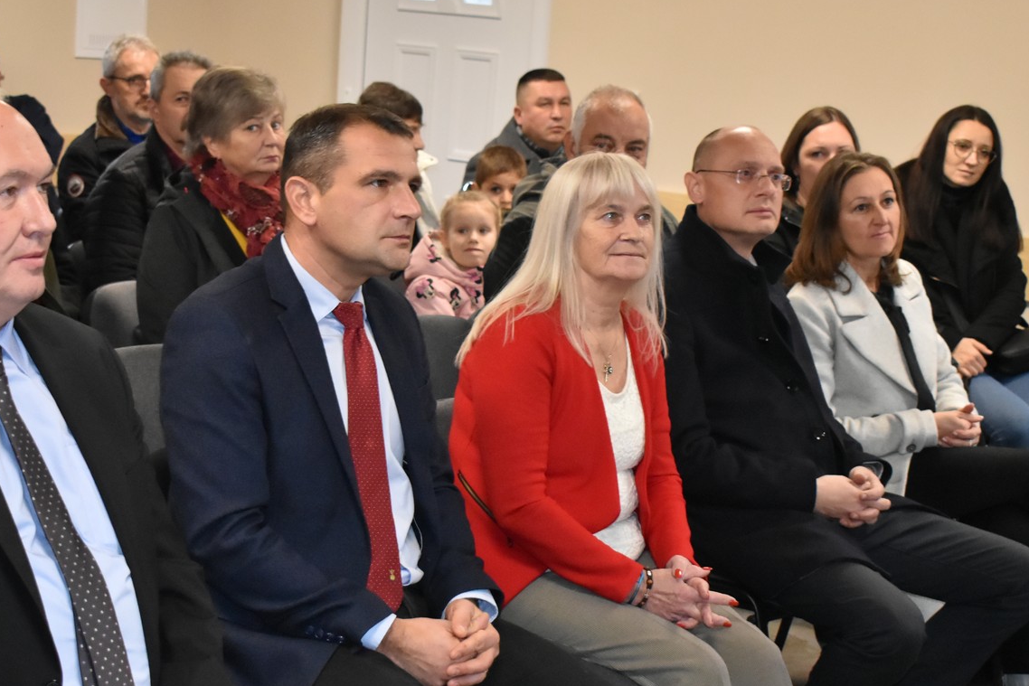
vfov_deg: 18.2
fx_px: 2136
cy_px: 447
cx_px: 495
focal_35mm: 75
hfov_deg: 27.1
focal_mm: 35
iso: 2500
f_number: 4.5
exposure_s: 1/200
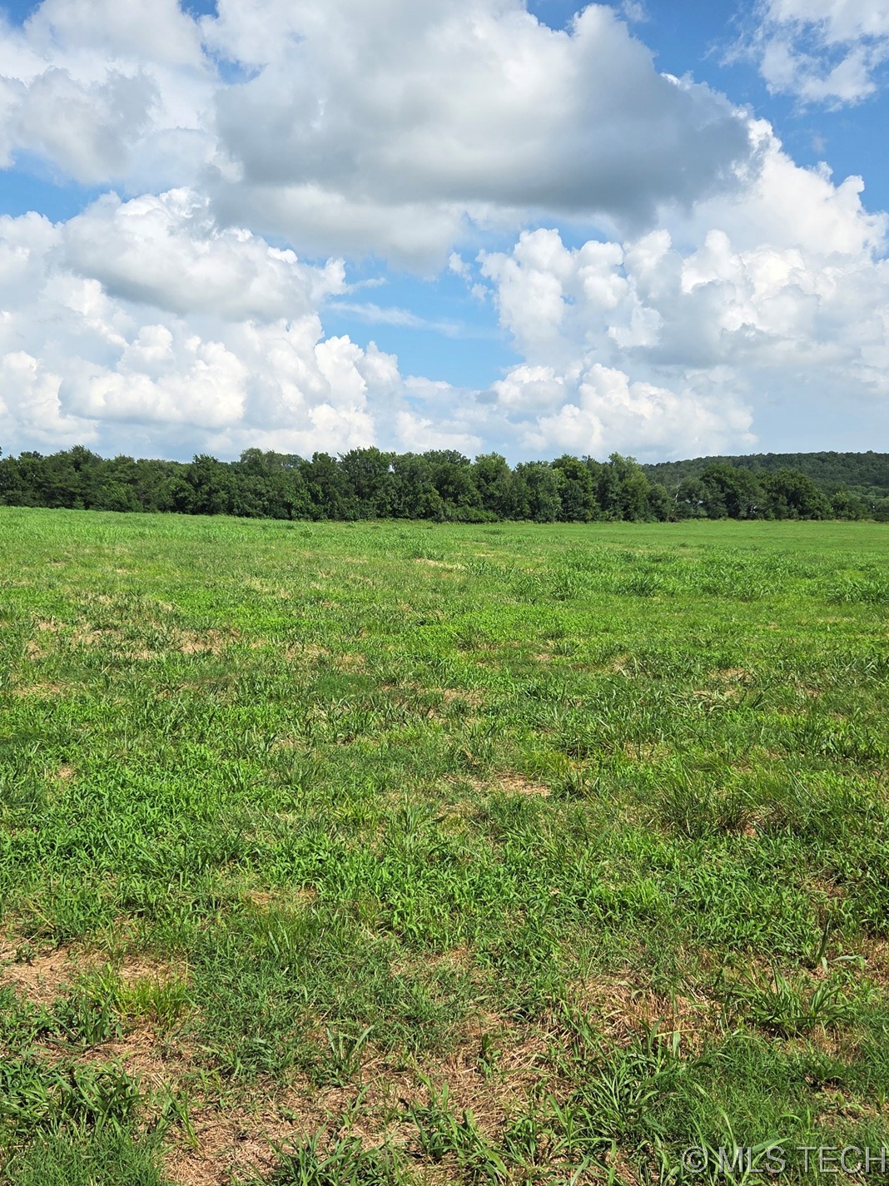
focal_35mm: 31
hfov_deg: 45.3
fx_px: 1062
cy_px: 596
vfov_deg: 58.4
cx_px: 395
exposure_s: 1/5399
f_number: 1.8
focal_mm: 5.4
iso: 80
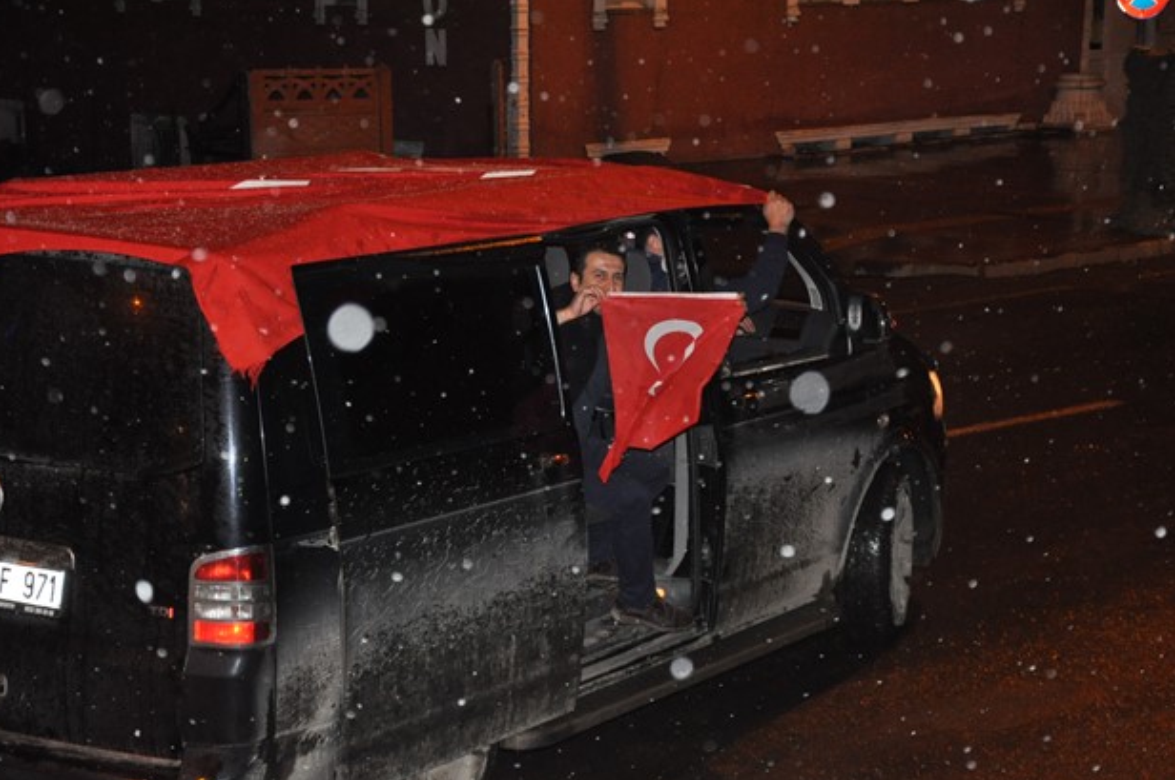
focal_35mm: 76
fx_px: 2477
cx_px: 565
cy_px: 391
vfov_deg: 17.9
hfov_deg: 26.7
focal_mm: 48
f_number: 4.8
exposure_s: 1/60
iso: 1800
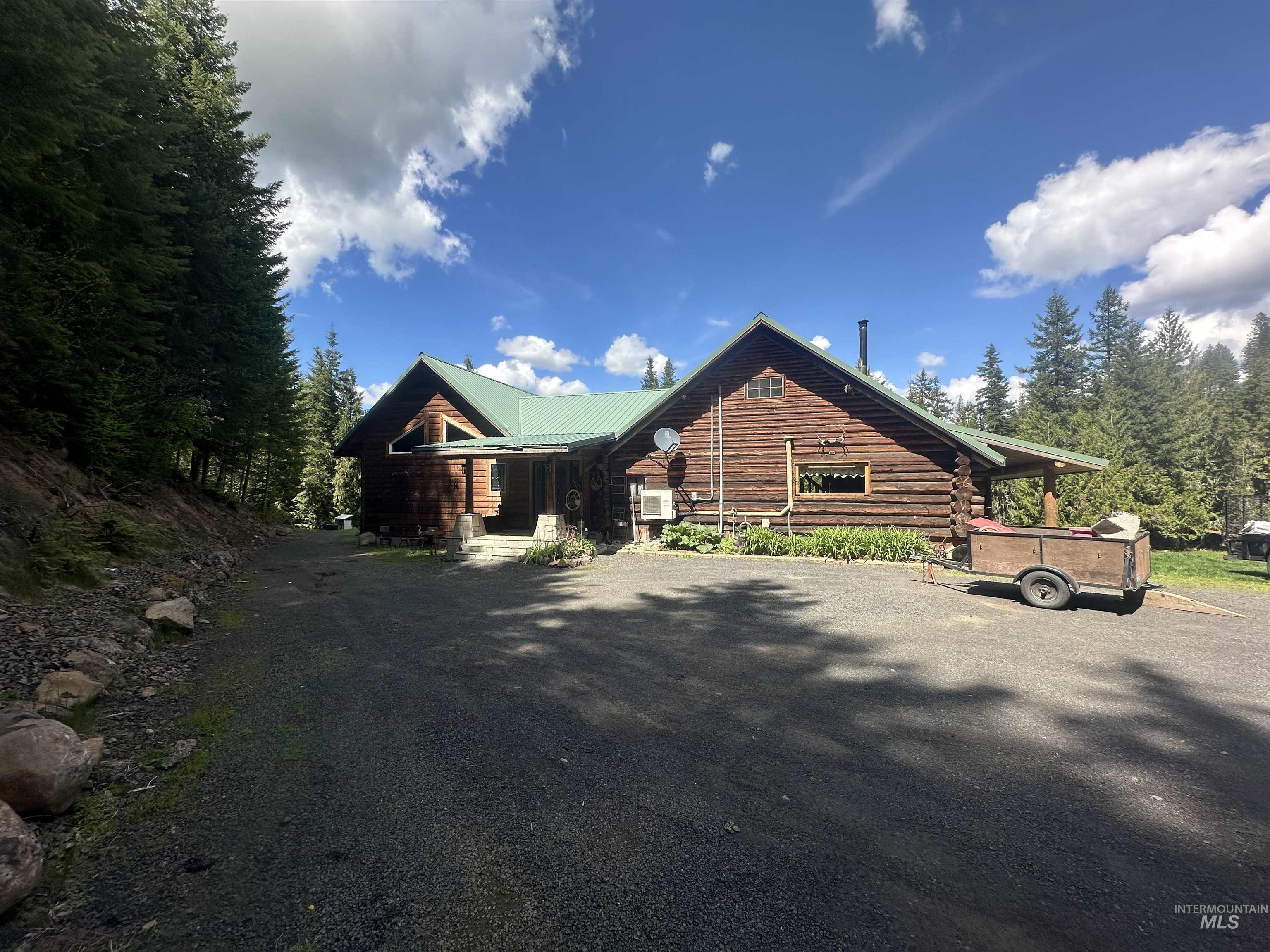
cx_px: 635
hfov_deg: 102.1
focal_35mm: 14
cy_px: 476
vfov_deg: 85.7
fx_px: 514
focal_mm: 2.22
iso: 50
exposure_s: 1/1159
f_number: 2.2
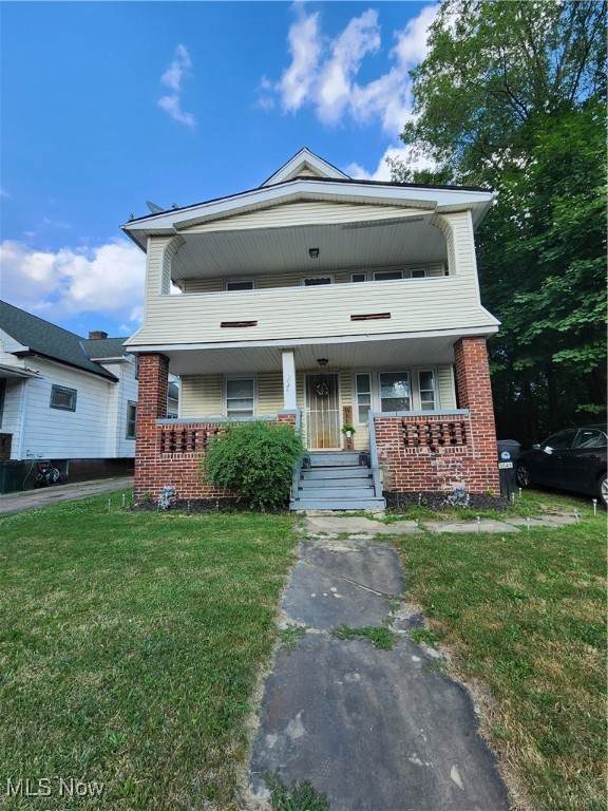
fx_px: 304
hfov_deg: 89.9
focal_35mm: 13
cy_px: 406
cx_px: 304
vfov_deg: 106.2
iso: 50
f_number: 2.2
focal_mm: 2.2
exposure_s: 1/533
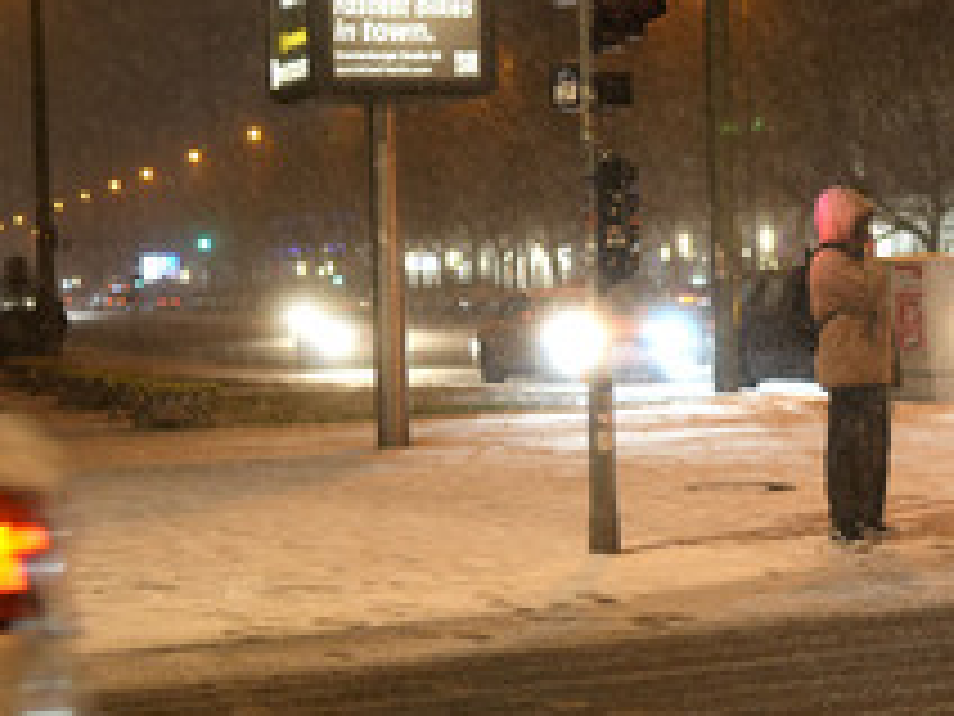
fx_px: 2535
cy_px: 230
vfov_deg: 16.0
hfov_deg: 20.8
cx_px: 871
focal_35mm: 92
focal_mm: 30
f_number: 1.4
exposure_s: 1/100
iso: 640
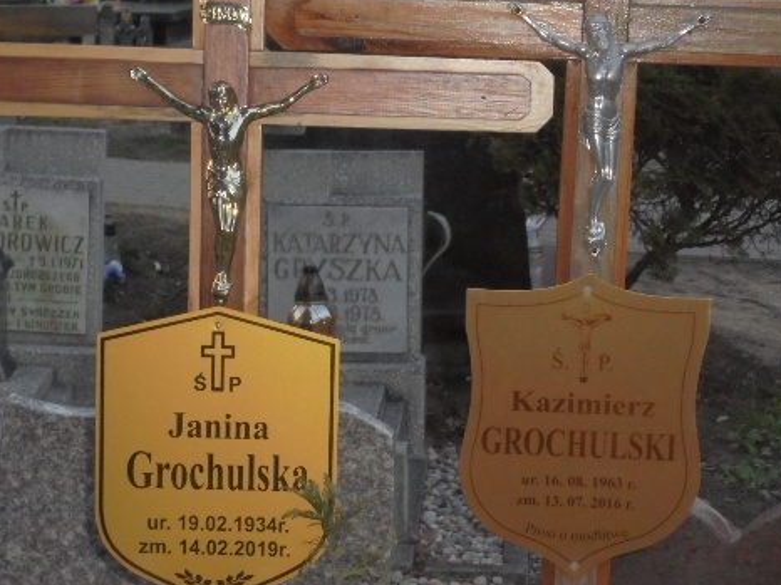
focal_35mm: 114
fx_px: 2571
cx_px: 427
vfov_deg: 13.0
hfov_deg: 17.3
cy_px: 318
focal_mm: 14.9
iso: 400
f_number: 6.7
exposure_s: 1/60
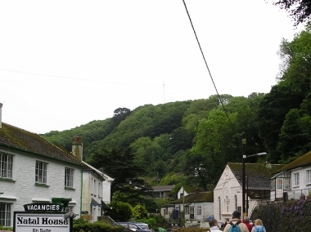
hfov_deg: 32.2
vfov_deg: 24.1
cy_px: 172
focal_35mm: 60
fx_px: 538
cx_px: 169
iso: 100
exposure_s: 1/180
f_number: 5.6
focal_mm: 7.8
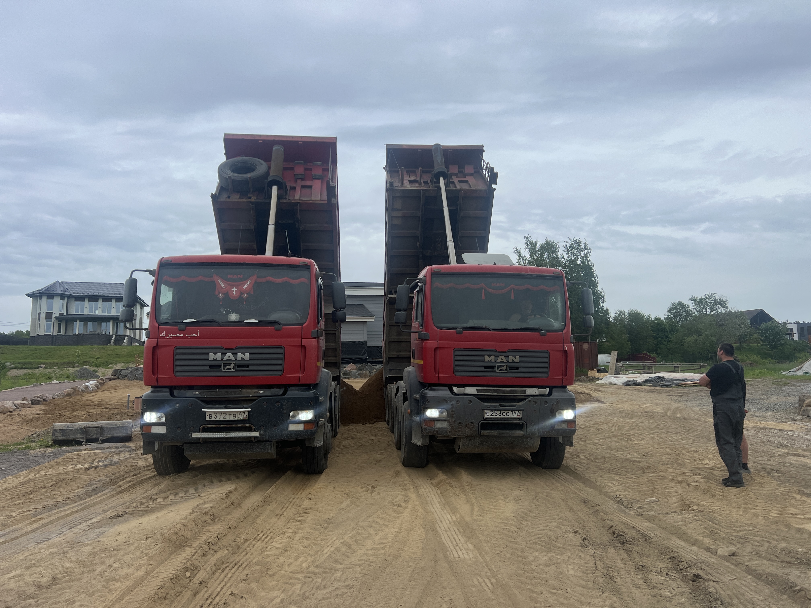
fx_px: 609
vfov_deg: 53.1
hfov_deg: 67.3
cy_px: 304
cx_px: 406
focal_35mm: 26
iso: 50
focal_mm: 5.7
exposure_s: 1/3831
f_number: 1.5
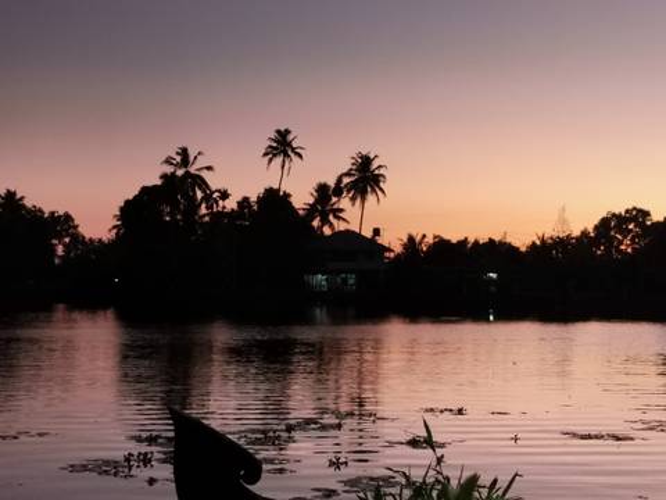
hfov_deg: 32.2
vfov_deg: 24.4
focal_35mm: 60
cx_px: 333
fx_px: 1154
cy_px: 250
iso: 320
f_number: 1.8
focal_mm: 5.58
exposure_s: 1/50
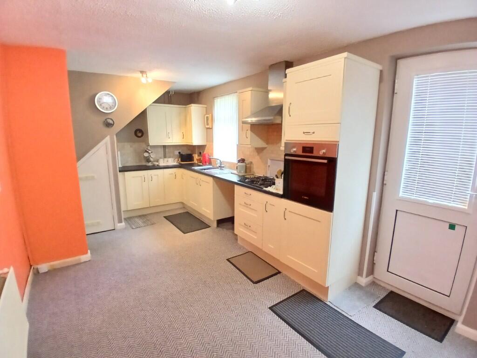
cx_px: 238
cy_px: 179
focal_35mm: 17
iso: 320
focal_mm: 1.4
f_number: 2.2
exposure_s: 1/33.3
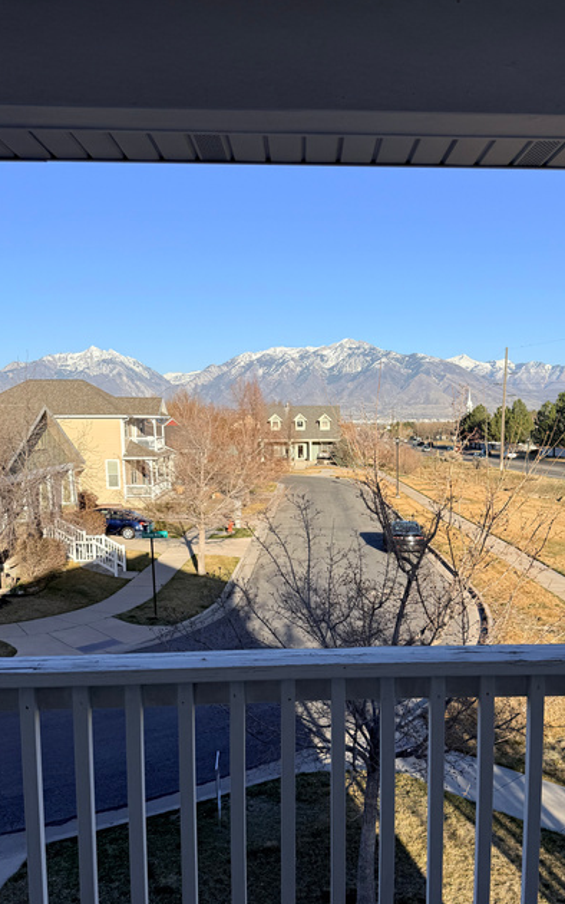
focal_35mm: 31
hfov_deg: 40.4
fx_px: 763
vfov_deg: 60.9
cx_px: 347
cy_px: 519
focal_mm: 6.76
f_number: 1.78
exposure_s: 1/3759
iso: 80
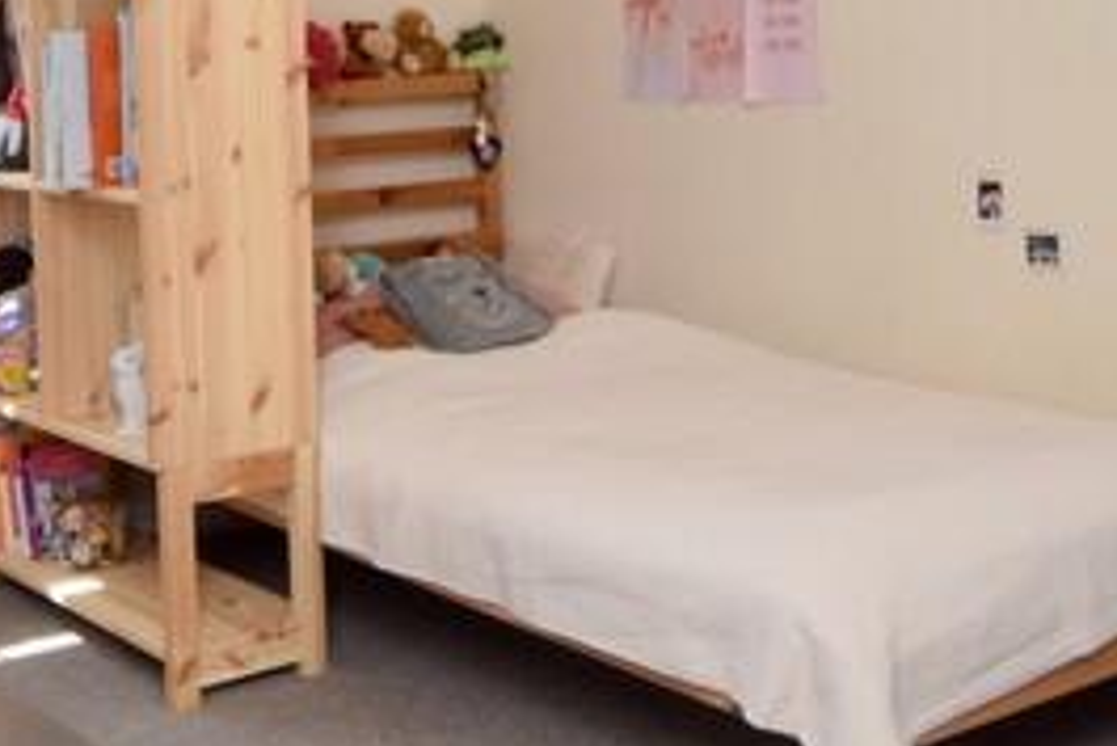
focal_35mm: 58
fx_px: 1801
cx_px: 447
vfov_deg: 22.8
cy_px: 78
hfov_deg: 34.4
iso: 100
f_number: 3.5
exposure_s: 1/200
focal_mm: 10
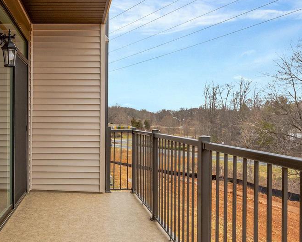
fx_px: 295
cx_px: 77
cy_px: 133
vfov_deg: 44.5
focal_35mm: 33
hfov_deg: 51.9
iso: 1250
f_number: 8
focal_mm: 16
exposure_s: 1/400
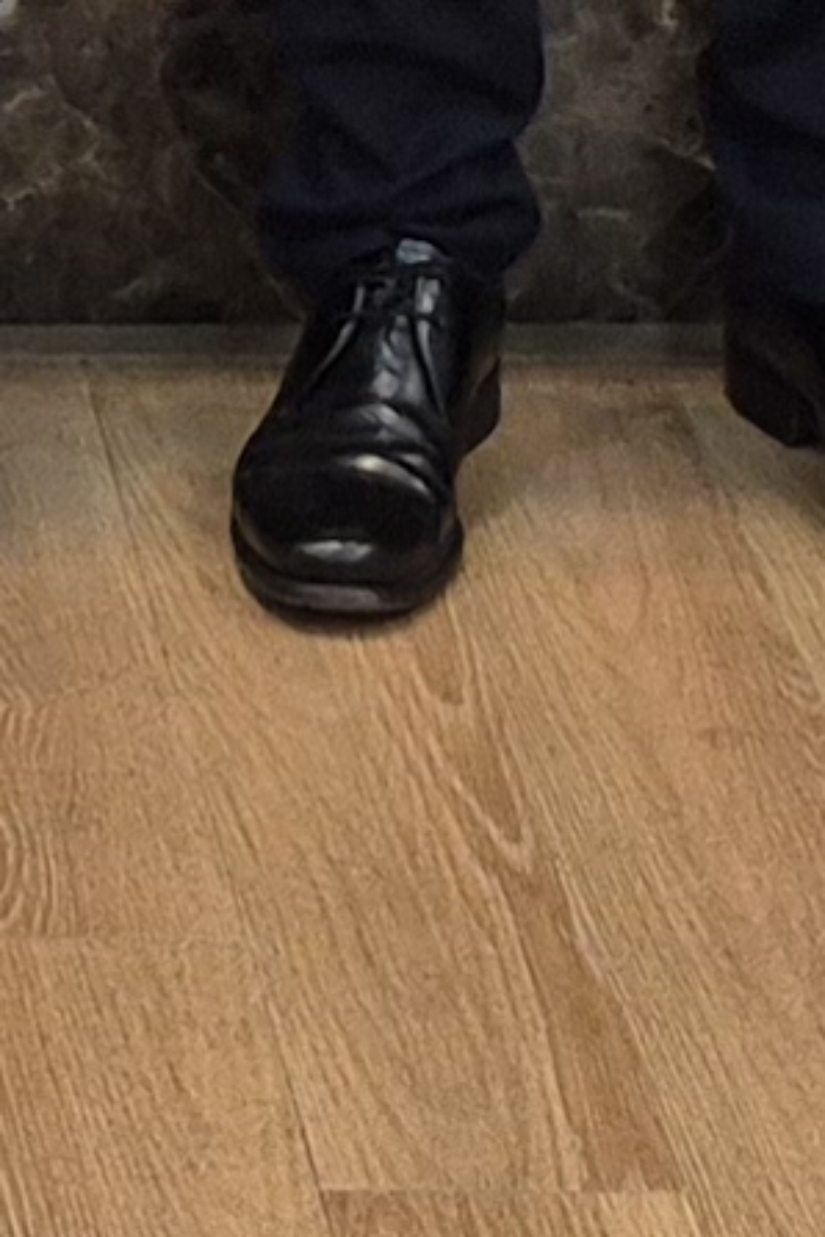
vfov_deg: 7.9
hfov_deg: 6.2
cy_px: -2778
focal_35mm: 214
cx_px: -891
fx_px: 7356
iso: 160
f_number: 1.8
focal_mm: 5.4
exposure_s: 1/120
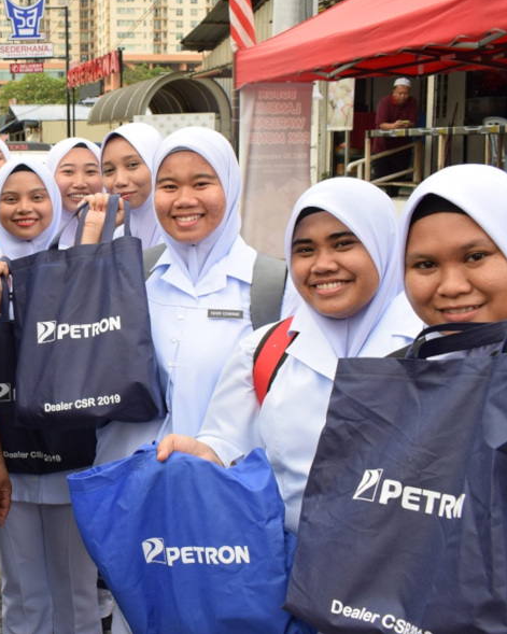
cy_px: 276
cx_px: 13
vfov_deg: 42.8
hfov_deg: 32.4
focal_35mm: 43
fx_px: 807
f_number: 7.1
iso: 400
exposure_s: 1/200
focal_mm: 18
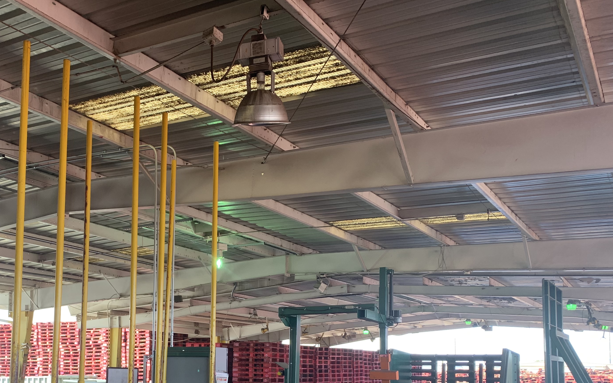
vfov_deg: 30.9
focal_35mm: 40
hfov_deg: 48.5
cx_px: 209
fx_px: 668
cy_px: 323
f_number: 1.8
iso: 32
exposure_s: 1/122
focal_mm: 4.25
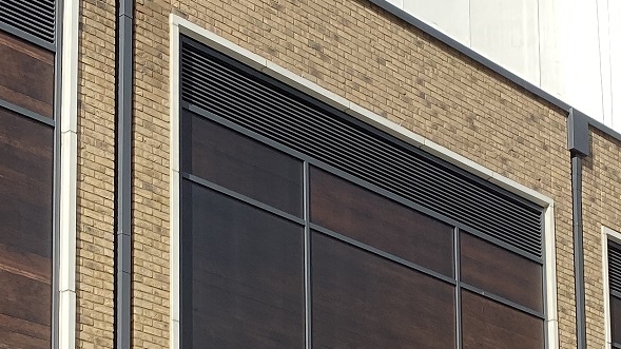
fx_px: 1597
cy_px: 551
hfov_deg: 22.0
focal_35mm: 97
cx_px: 389
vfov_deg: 11.8
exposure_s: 1/2033
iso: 32
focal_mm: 4.25
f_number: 1.8
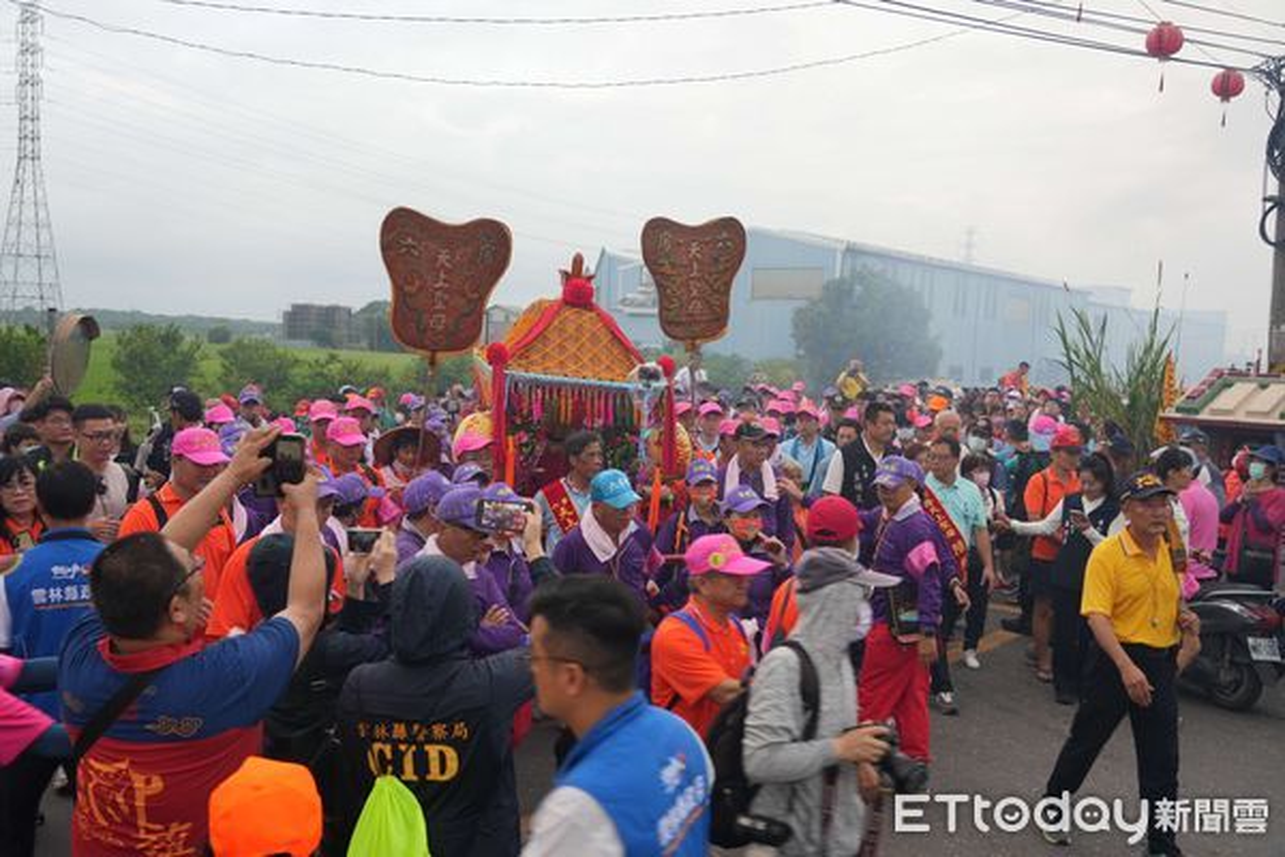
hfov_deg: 55.8
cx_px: 642
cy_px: 428
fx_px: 1214
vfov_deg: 38.9
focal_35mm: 34
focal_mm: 34
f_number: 4
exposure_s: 1/60
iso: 100
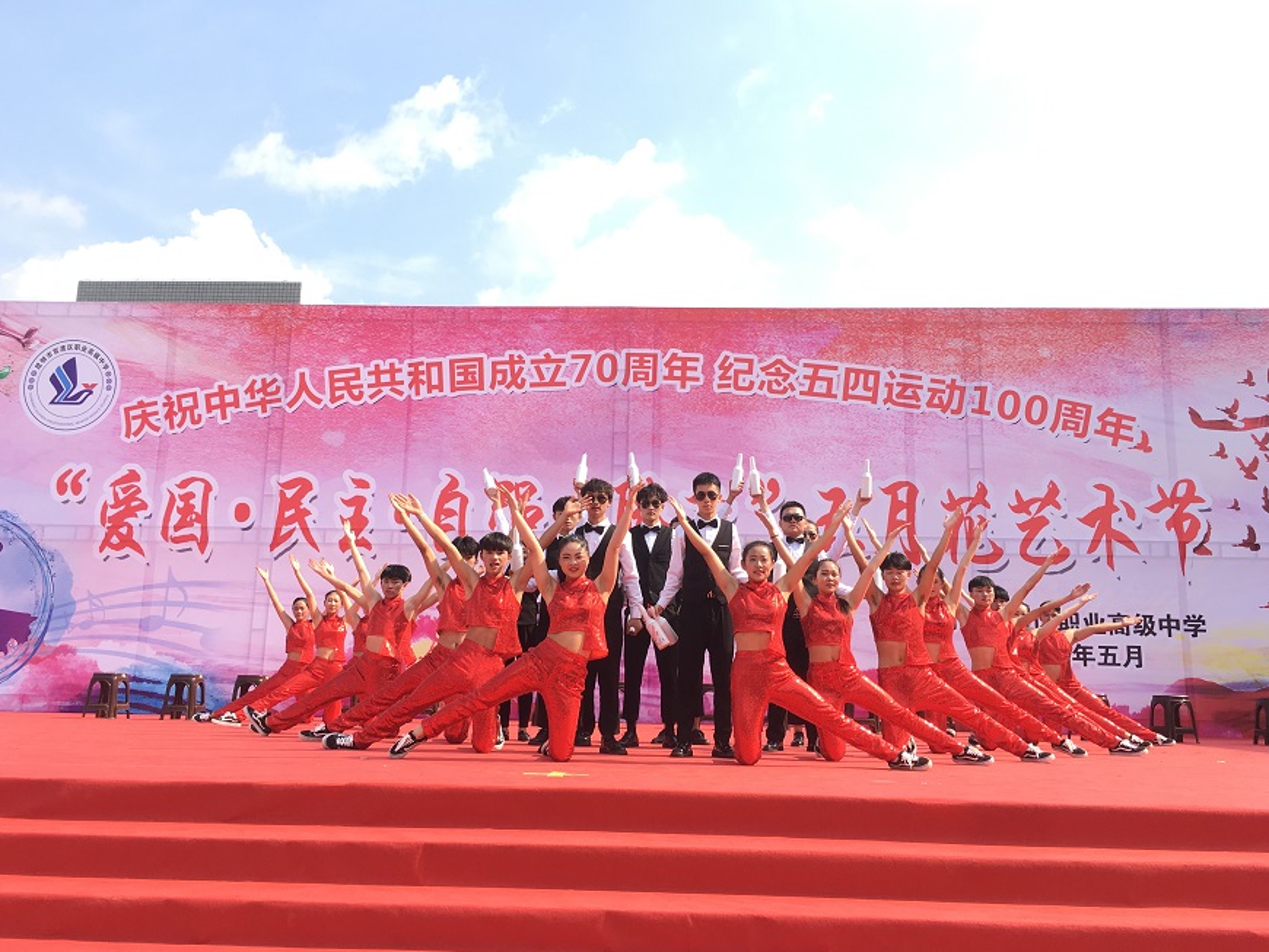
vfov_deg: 46.8
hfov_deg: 59.9
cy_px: 476
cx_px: 629
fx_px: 1100
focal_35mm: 30
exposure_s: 1/657
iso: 25
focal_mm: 4.15
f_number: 2.2
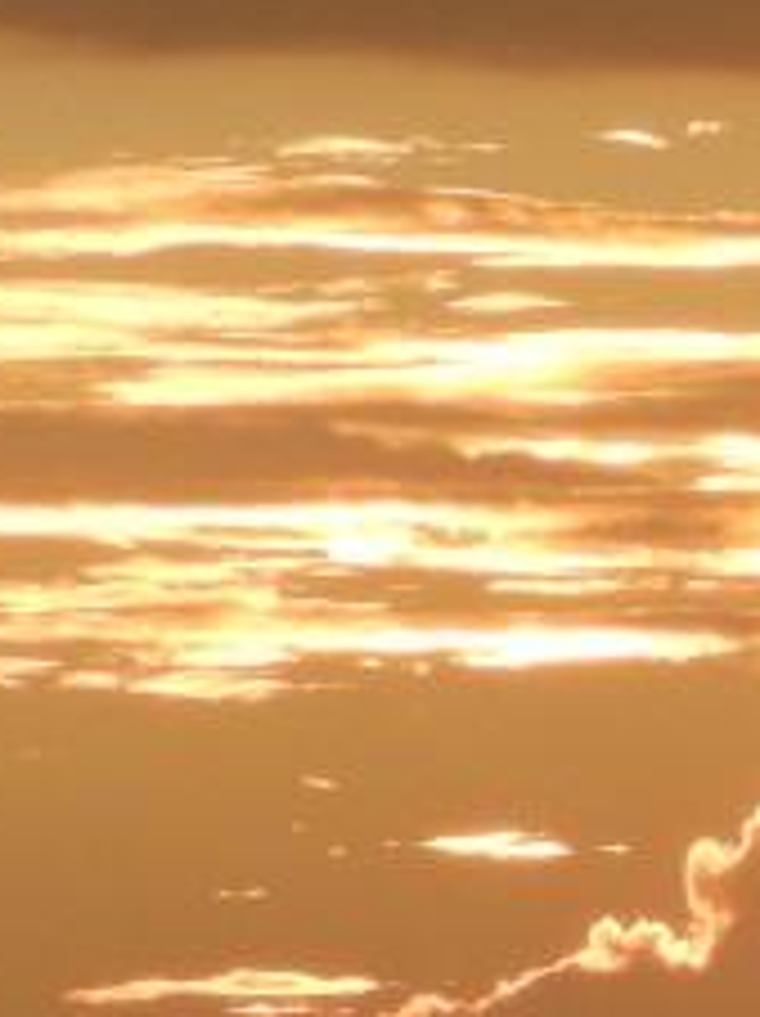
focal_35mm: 862
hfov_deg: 1.7
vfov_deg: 2.3
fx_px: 25282
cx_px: 1012
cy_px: 819
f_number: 5
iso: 100
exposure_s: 1/200
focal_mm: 24.2
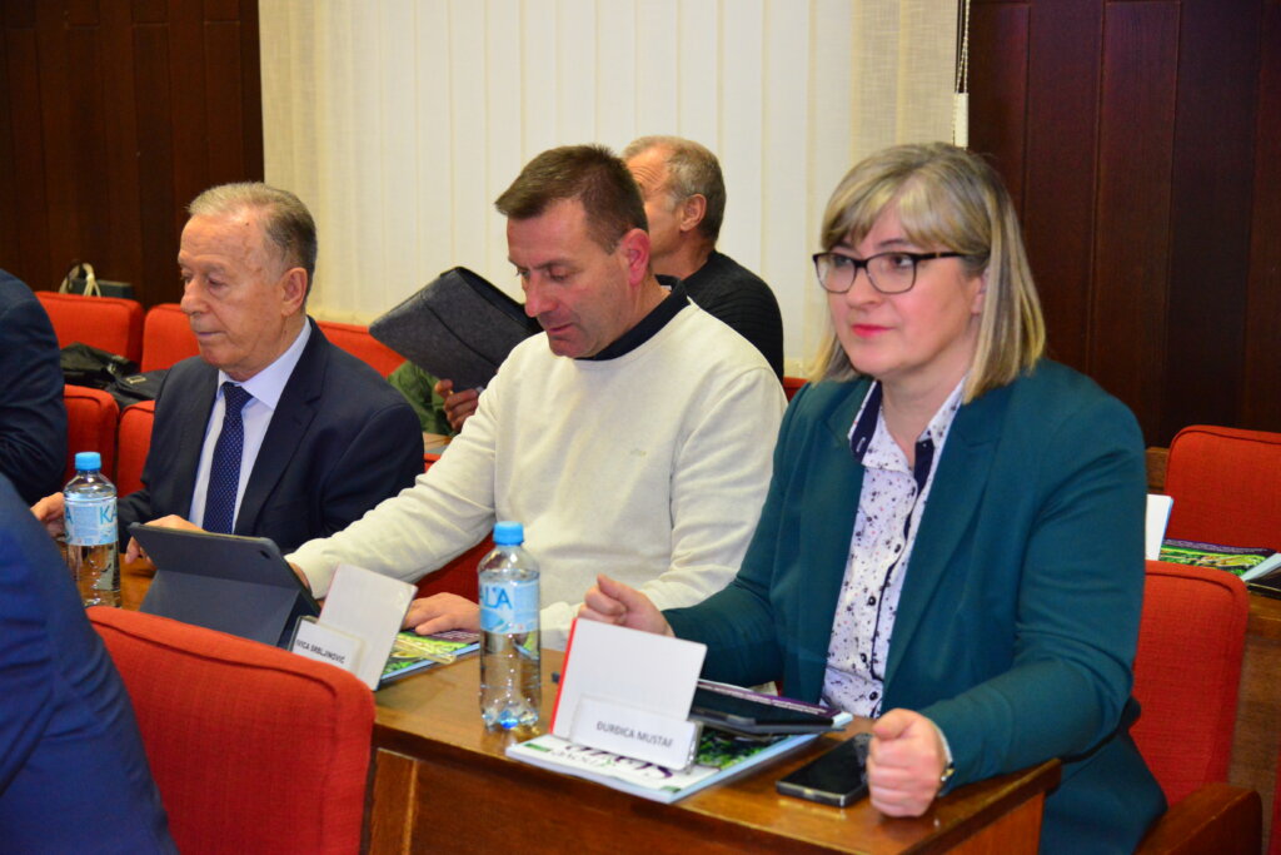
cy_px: 428
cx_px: 640
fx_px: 1850
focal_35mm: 52
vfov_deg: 26.0
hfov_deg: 38.2
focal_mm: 52
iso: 5600
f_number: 4
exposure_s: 1/250
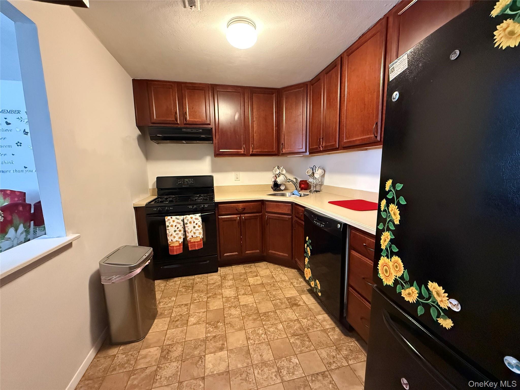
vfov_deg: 85.7
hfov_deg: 102.1
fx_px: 210
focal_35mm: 14
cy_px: 195
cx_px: 260
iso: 1000
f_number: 2.2
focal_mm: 2.22
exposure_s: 1/60
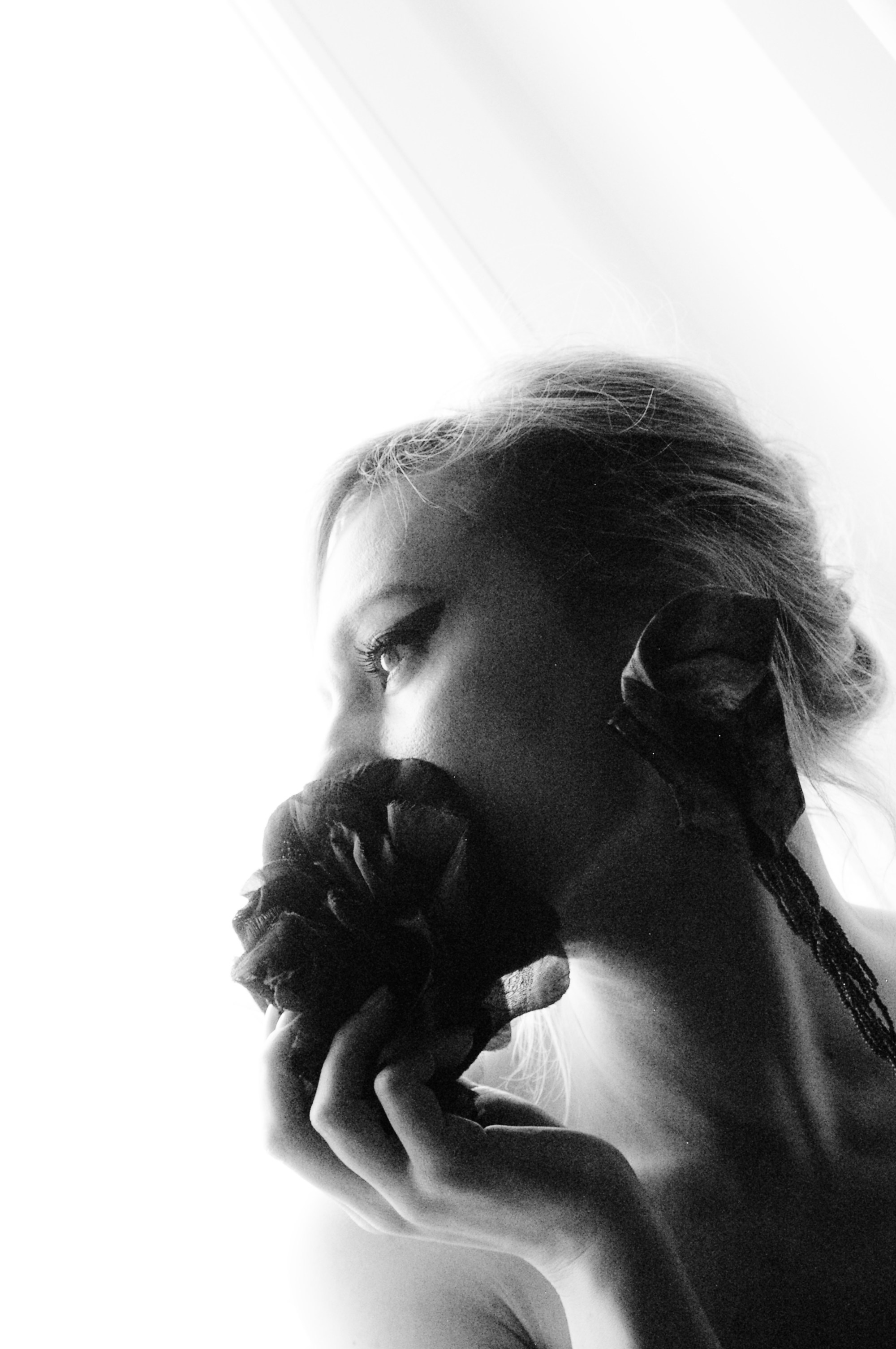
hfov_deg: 25.7
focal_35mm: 52
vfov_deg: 37.9
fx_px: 1963
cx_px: 448
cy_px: 674
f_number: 8
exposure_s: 1/250
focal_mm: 35
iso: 3200
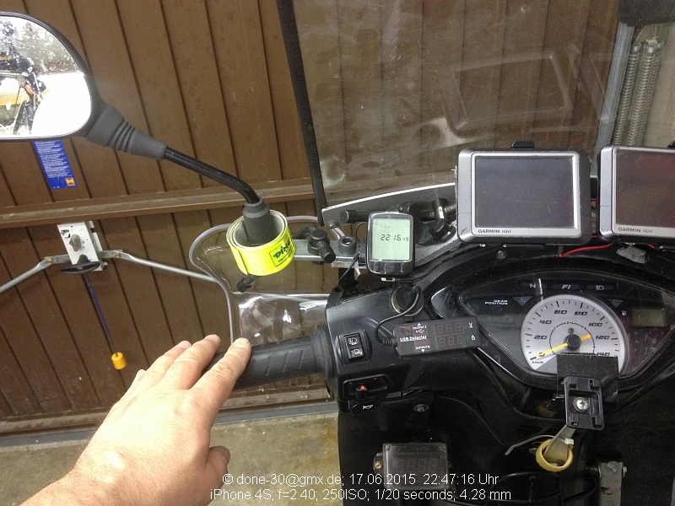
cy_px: 253
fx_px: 682
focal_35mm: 35
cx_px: 338
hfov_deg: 52.6
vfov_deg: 40.7
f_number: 2.4
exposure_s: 1/20
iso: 250
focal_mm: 4.28
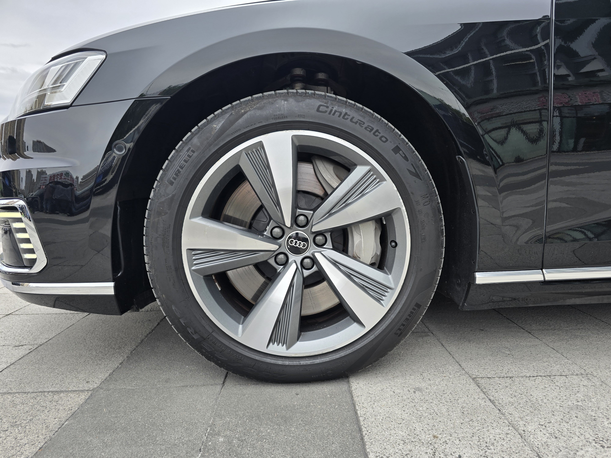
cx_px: 306
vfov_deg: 58.9
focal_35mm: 23
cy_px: 229
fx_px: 406
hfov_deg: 73.9
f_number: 1.7
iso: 16
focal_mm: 6.3
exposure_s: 1/180
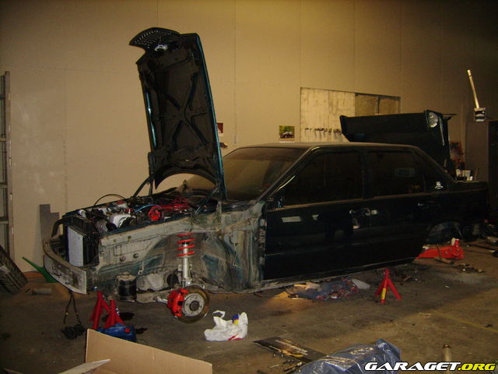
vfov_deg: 40.7
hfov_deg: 52.6
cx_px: 249
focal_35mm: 35
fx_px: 504
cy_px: 187
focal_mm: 5.95
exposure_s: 1/30
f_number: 2.8
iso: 200
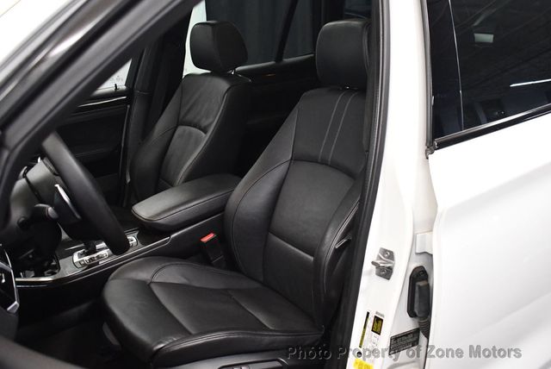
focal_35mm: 36
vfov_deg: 36.9
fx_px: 551
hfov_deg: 53.1
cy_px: 184
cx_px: 276
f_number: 3.5
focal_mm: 18
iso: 3200
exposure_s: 1/125
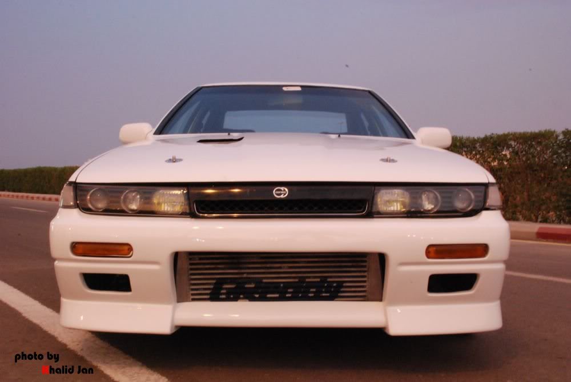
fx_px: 619
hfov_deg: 49.5
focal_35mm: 39
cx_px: 286
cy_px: 191
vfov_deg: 34.3
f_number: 24
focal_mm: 26
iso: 1600
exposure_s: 1/2.5
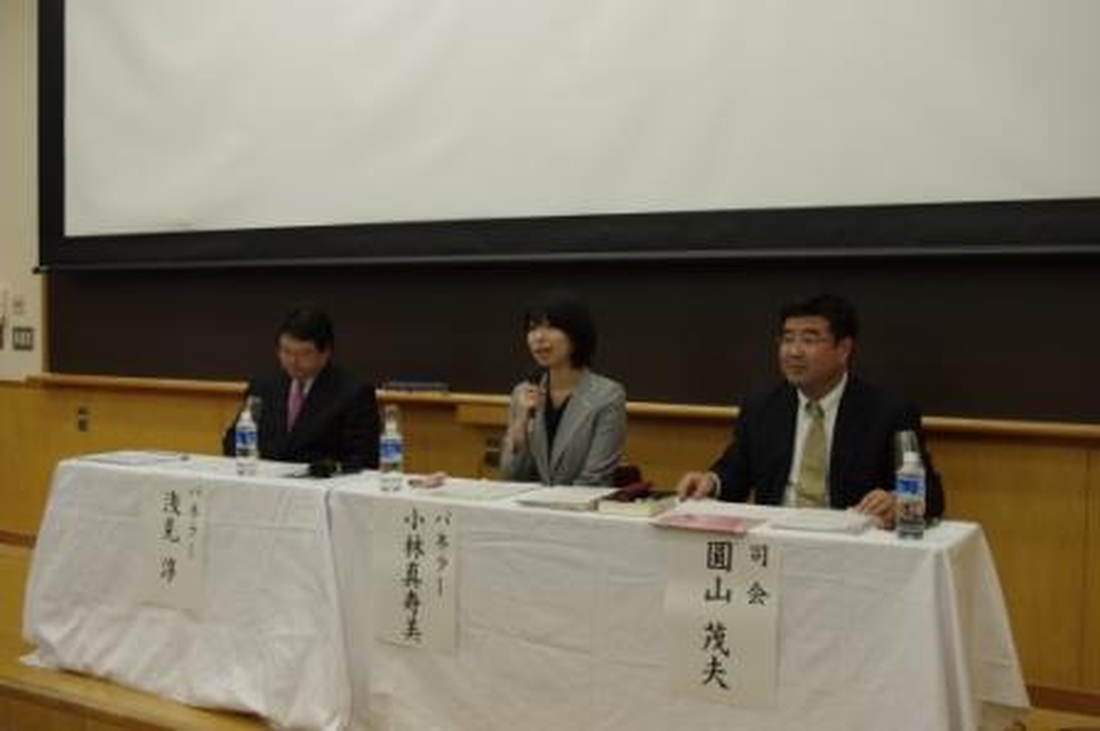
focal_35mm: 39
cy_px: 366
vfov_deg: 34.2
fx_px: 1191
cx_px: 550
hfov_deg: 49.6
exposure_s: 1/60
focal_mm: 26.25
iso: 400
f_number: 5
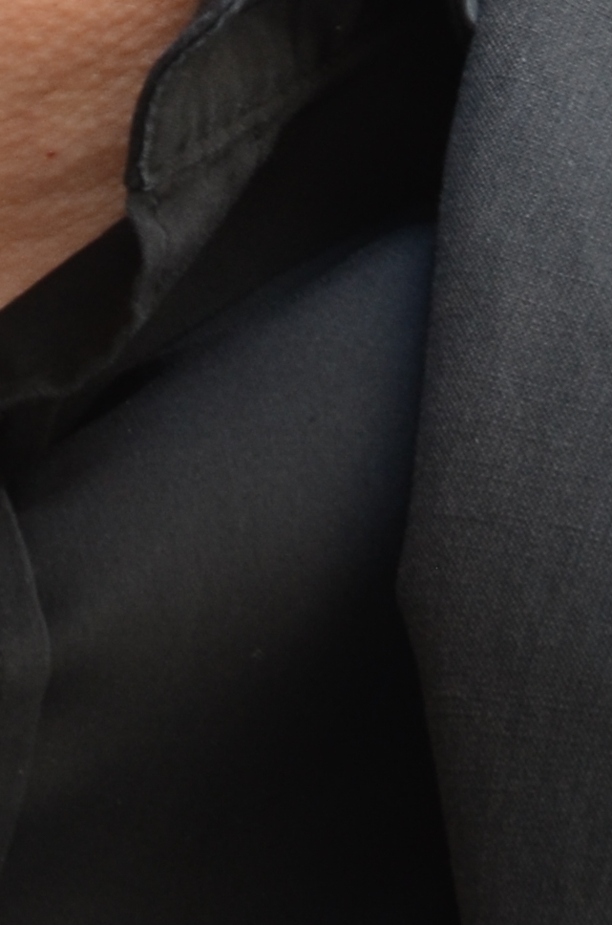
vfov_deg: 3.7
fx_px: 14090
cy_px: -902
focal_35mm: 550
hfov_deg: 2.5
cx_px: -142
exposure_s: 1/8
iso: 250
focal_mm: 72
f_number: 10
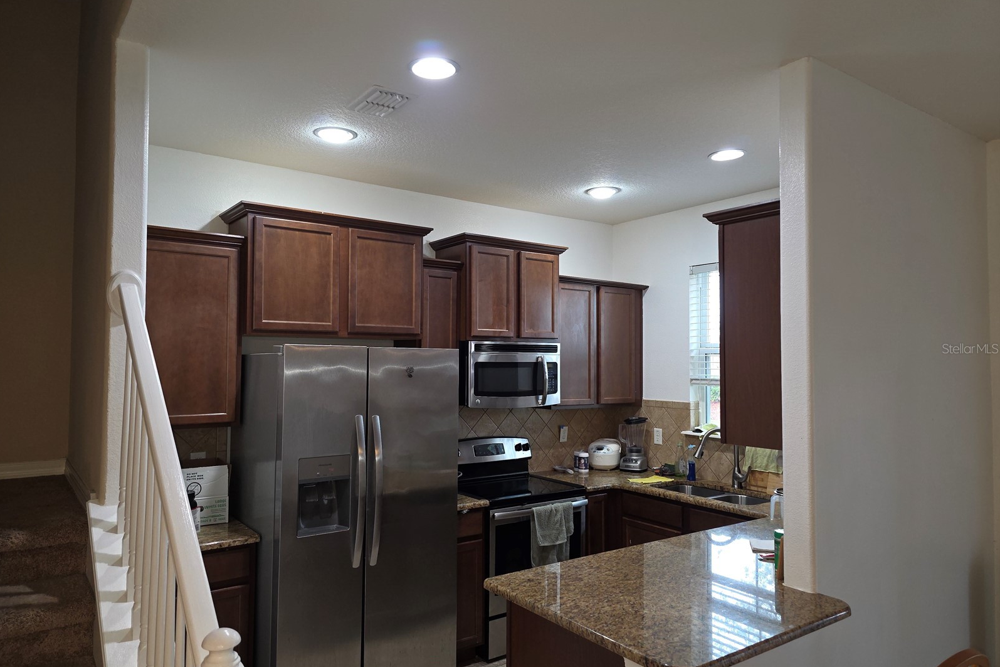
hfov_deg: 73.7
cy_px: 348
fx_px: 667
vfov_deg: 53.1
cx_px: 500
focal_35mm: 24
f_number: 1.7
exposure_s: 1/60
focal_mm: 6.3
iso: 100
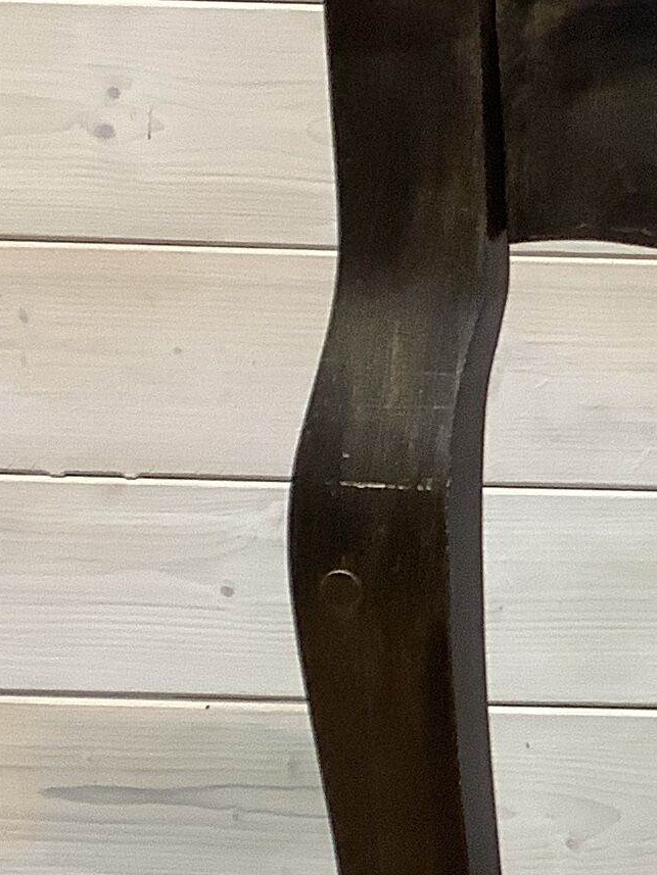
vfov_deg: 16.2
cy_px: 938
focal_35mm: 118
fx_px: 2985
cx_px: 936
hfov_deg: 12.1
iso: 160
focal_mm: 3.3
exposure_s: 1/50
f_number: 2.4
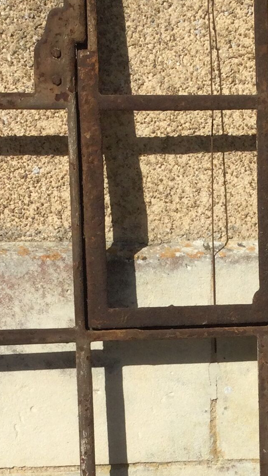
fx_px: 1225
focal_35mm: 97
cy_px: 385
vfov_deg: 21.7
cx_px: 221
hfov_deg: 12.4
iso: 25
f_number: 2.4
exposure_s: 1/2551
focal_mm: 3.3
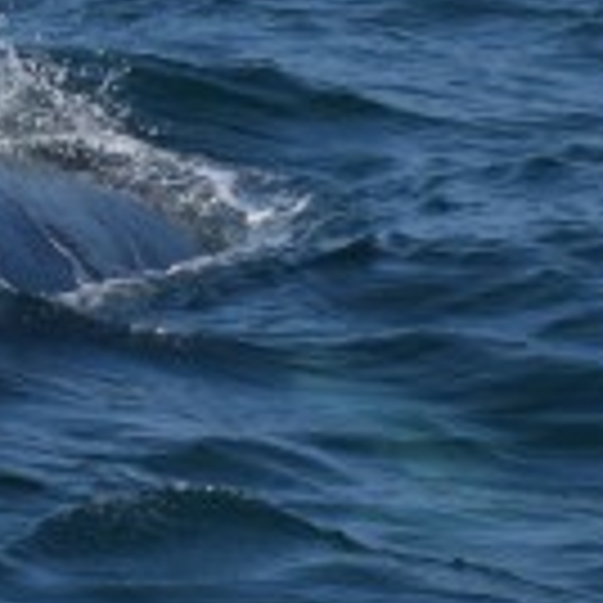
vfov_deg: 2.7
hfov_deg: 2.7
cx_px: -212
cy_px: 189
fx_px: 12574
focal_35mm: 638
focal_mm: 62
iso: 200
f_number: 5.6
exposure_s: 1/1600
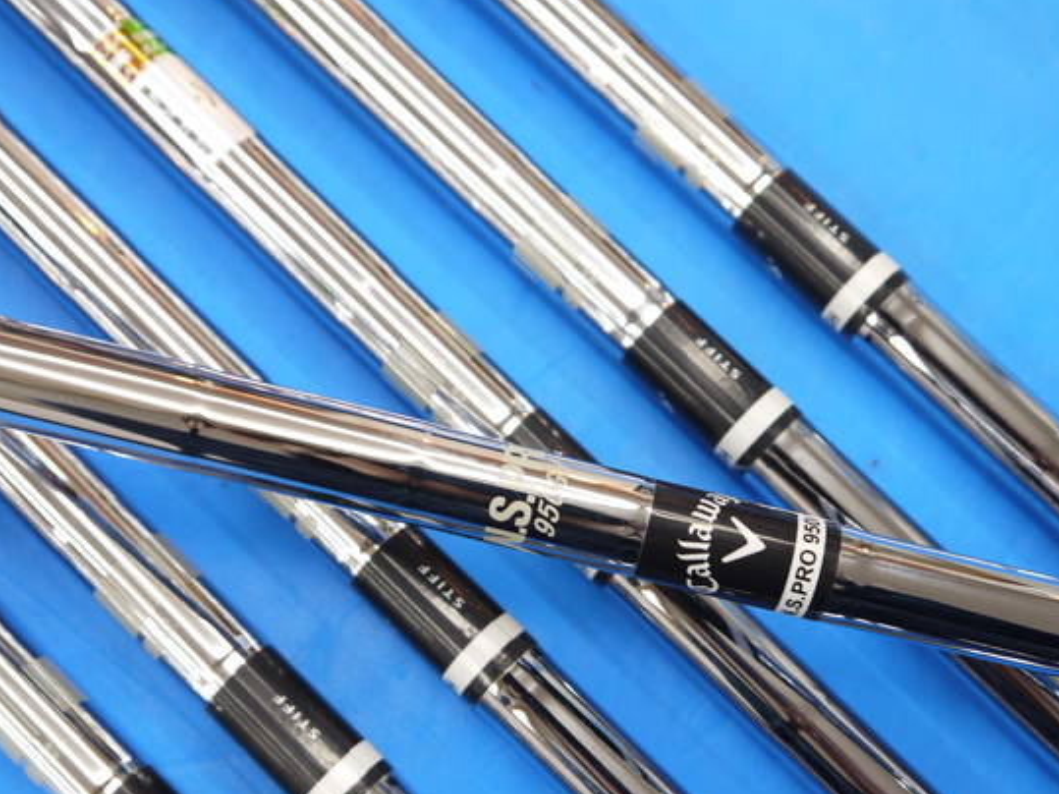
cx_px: 530
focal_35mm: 57
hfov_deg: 33.8
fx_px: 1743
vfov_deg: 25.6
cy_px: 460
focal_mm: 24
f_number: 4.5
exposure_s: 1/60
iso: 250
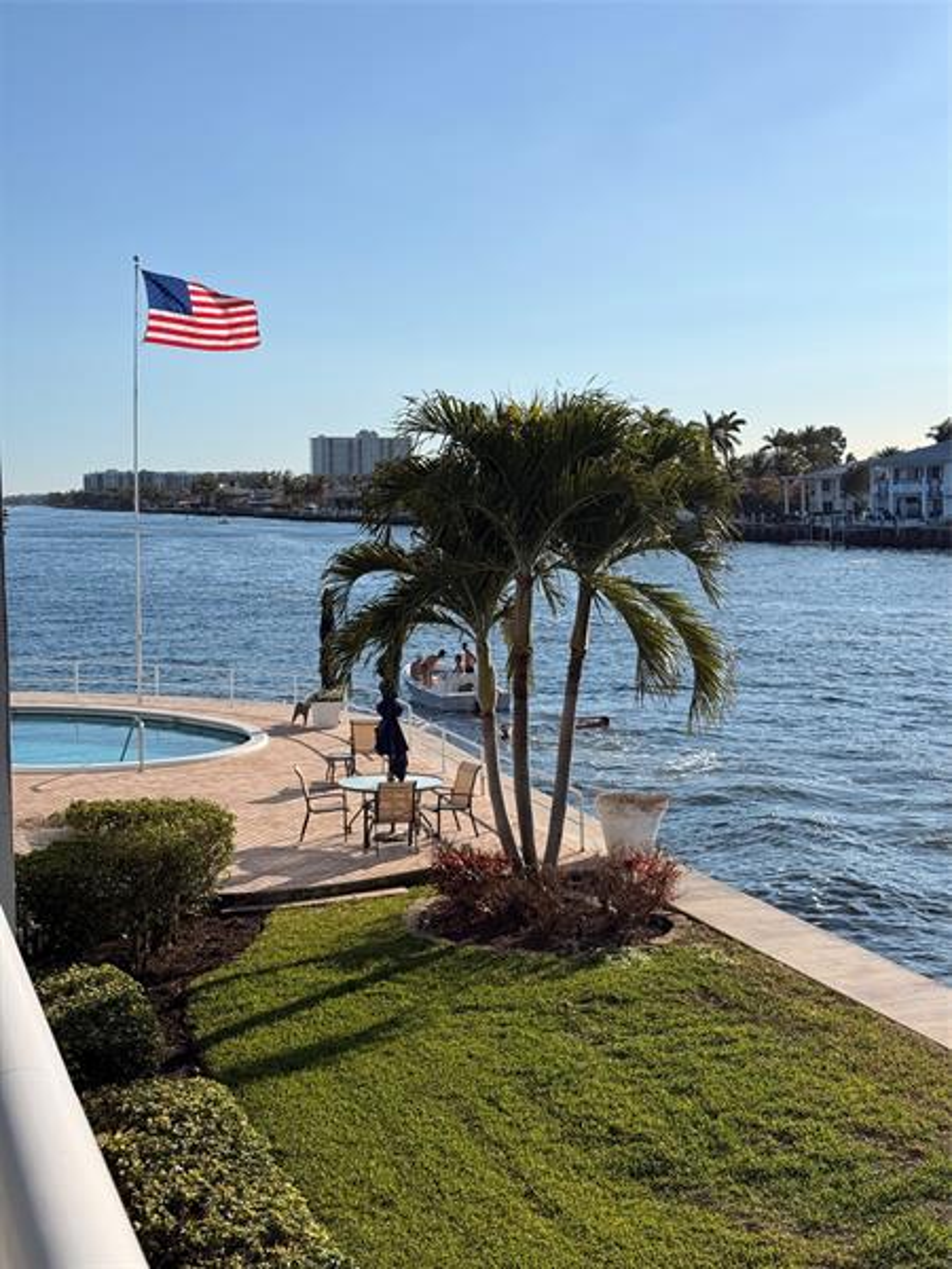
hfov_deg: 30.3
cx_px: 476
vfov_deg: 39.7
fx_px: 1760
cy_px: 634
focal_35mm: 48
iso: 64
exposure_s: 1/8772
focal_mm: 6.76
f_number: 1.78
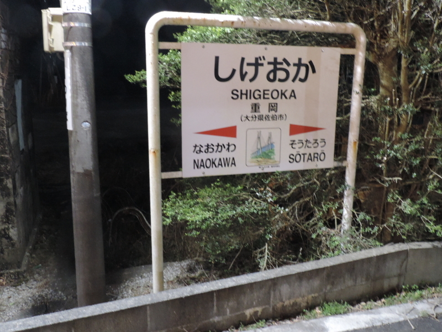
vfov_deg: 42.9
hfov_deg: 55.4
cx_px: 221
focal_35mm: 33
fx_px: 421
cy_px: 166
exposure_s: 1/2
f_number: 3.2
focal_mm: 5.8
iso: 800
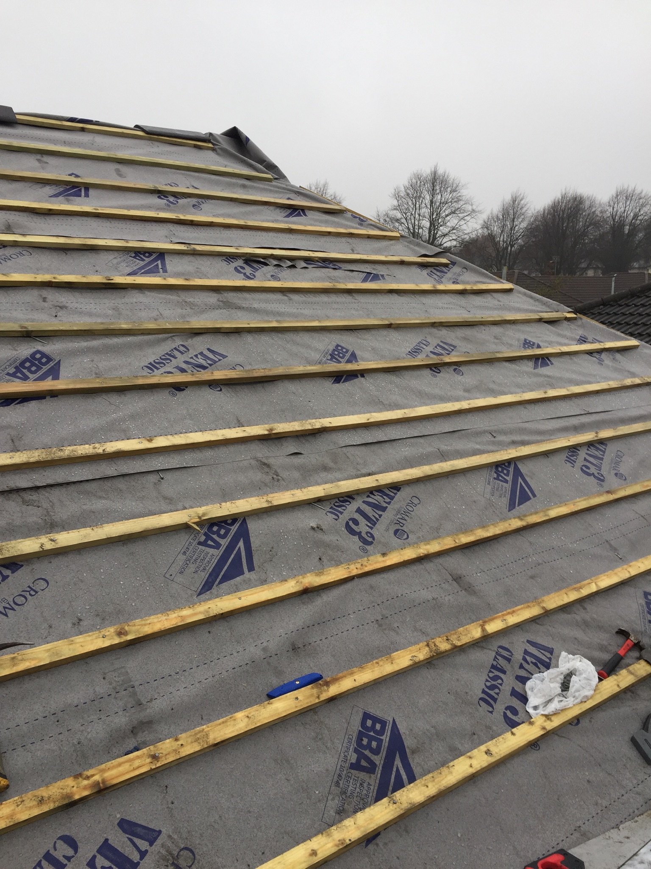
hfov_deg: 48.2
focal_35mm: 29
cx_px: 326
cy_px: 434
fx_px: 727
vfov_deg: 61.7
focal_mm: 4.15
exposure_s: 1/101
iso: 32
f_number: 2.2
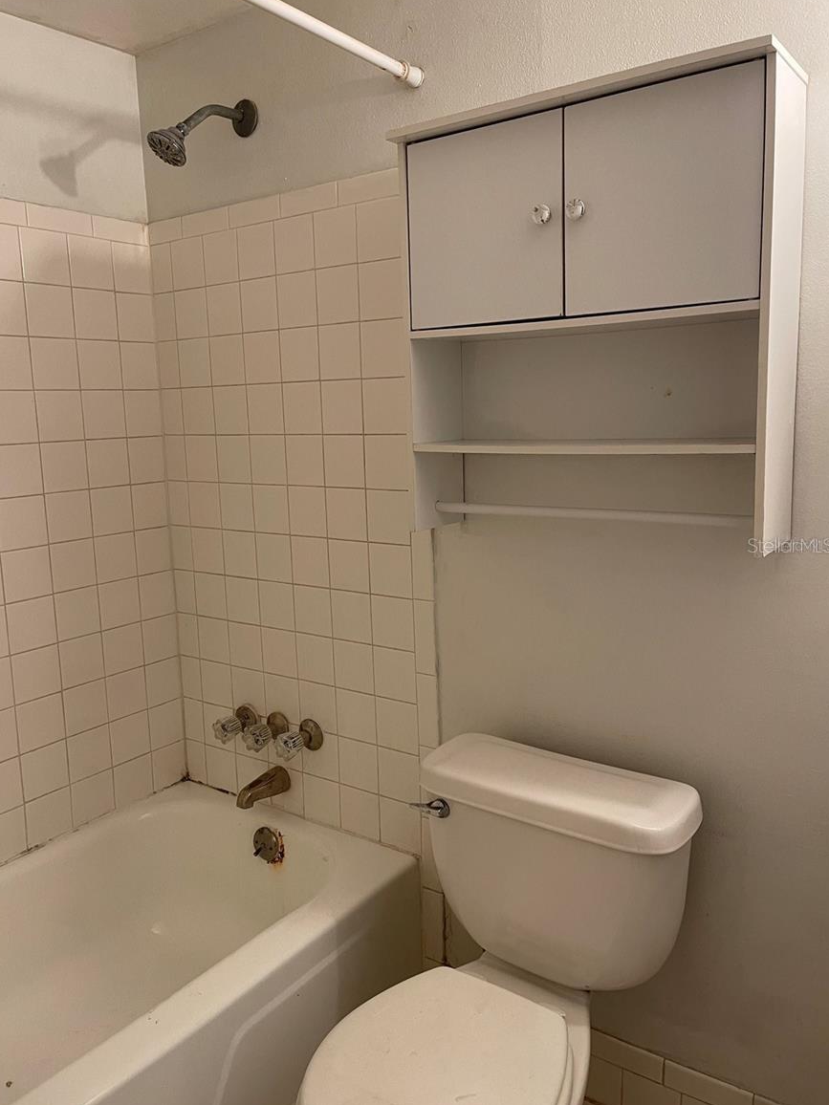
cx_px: 407
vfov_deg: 65.3
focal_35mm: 27
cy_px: 545
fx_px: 862
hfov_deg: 51.4
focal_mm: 5.1
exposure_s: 1/60
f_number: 1.6
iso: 125
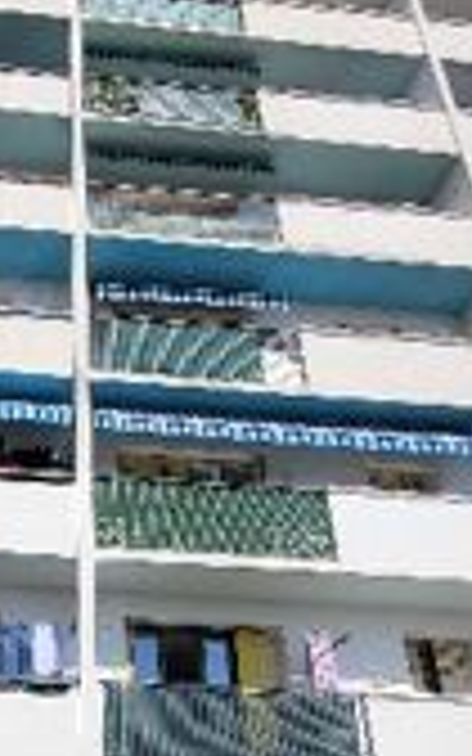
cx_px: 22
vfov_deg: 52.6
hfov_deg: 33.8
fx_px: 720
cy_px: 578
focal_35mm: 35
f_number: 2.2
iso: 32
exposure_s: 1/1844
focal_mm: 1.74
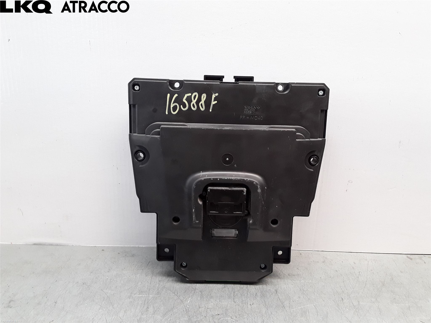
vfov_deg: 49.7
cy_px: 162
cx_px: 216
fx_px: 349
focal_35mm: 28
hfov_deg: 63.4
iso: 64
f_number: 1.9
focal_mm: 2.91
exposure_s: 1/50
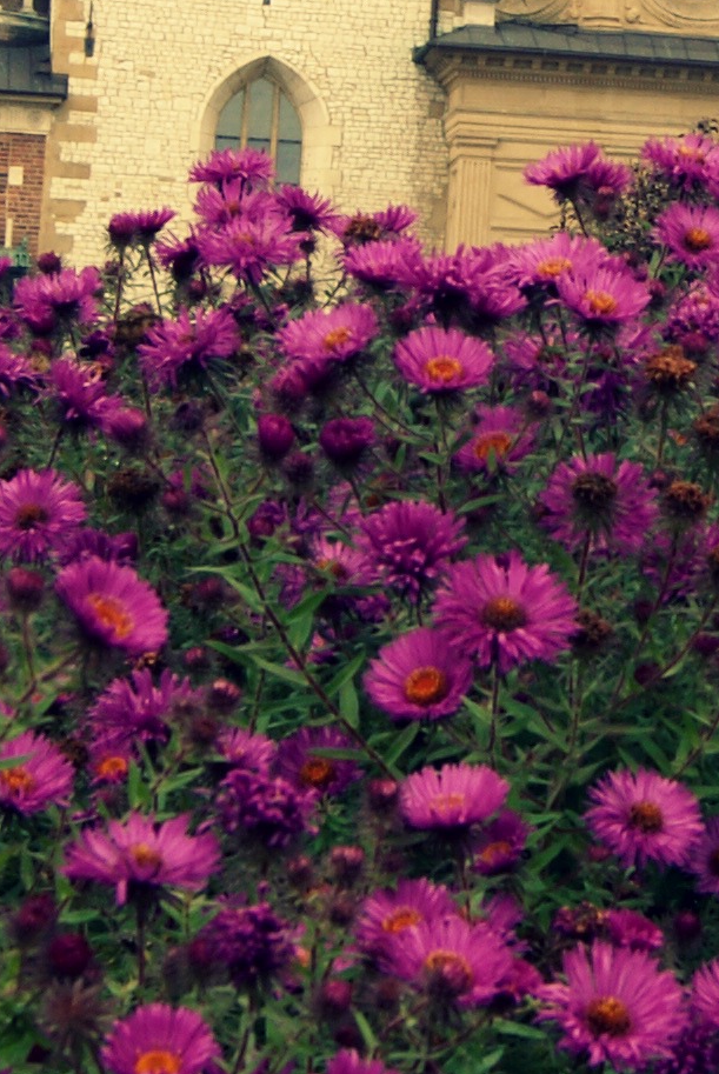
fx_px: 4183
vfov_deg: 14.6
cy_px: 496
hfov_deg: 9.7
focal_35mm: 140
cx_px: 766
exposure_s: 1/80
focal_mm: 22
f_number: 10
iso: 100
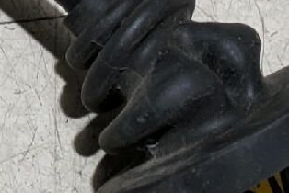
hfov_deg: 6.1
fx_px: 2603
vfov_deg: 4.2
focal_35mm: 324
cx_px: -410
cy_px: 281
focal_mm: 5.43
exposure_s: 1/33.3
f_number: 1.89
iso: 97
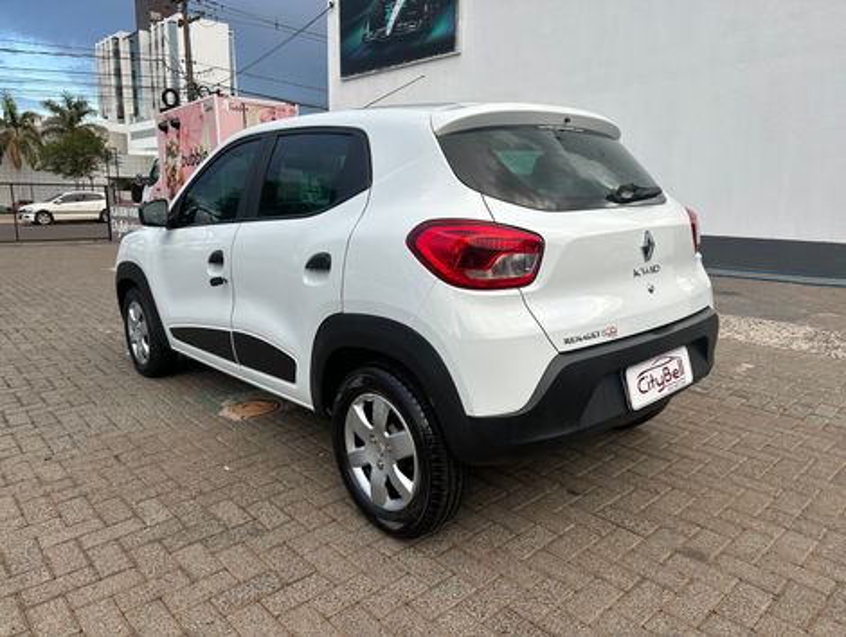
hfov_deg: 71.5
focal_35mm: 24
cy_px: 318
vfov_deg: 56.9
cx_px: 423
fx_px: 587
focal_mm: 6.86
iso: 80
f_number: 1.78
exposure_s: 1/611
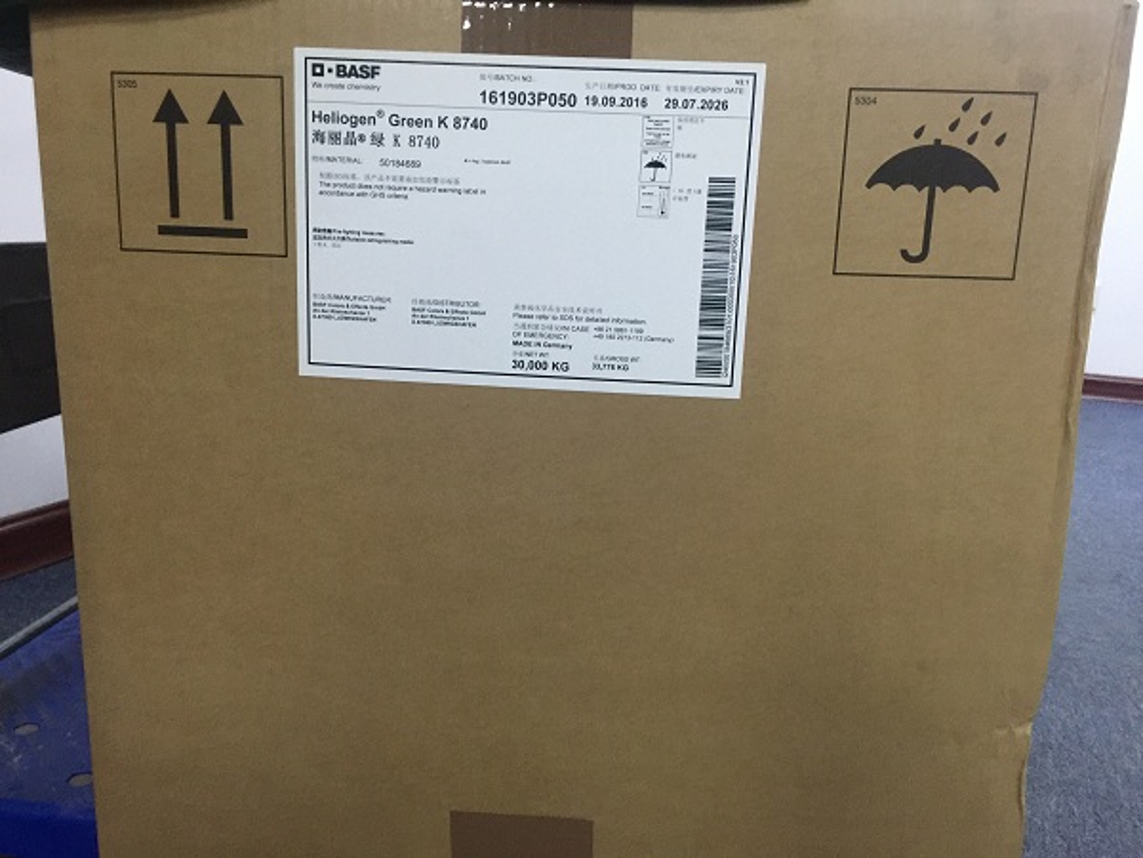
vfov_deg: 48.2
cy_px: 429
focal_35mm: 29
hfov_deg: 61.7
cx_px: 572
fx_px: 958
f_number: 2.2
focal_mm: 4.15
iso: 125
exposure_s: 1/17
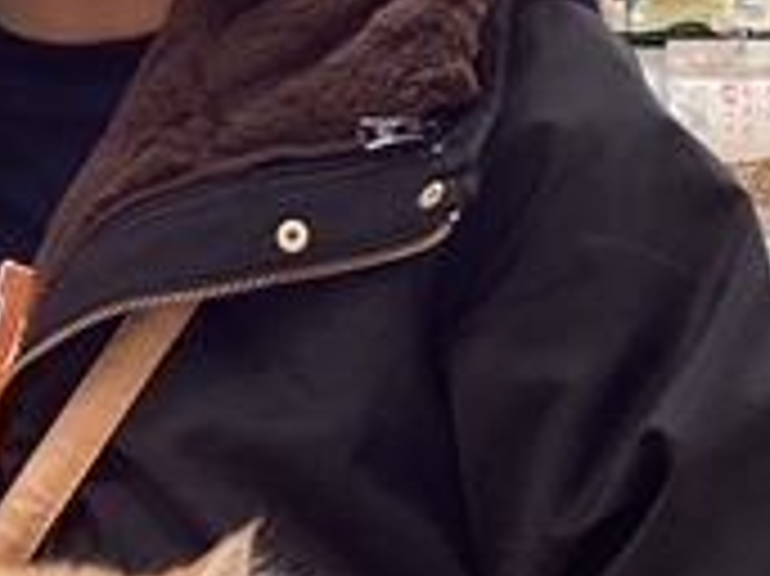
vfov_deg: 13.6
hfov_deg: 18.0
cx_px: 261
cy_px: 306
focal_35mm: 109
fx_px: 2423
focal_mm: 3.3
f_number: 2.4
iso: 80
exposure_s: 1/60
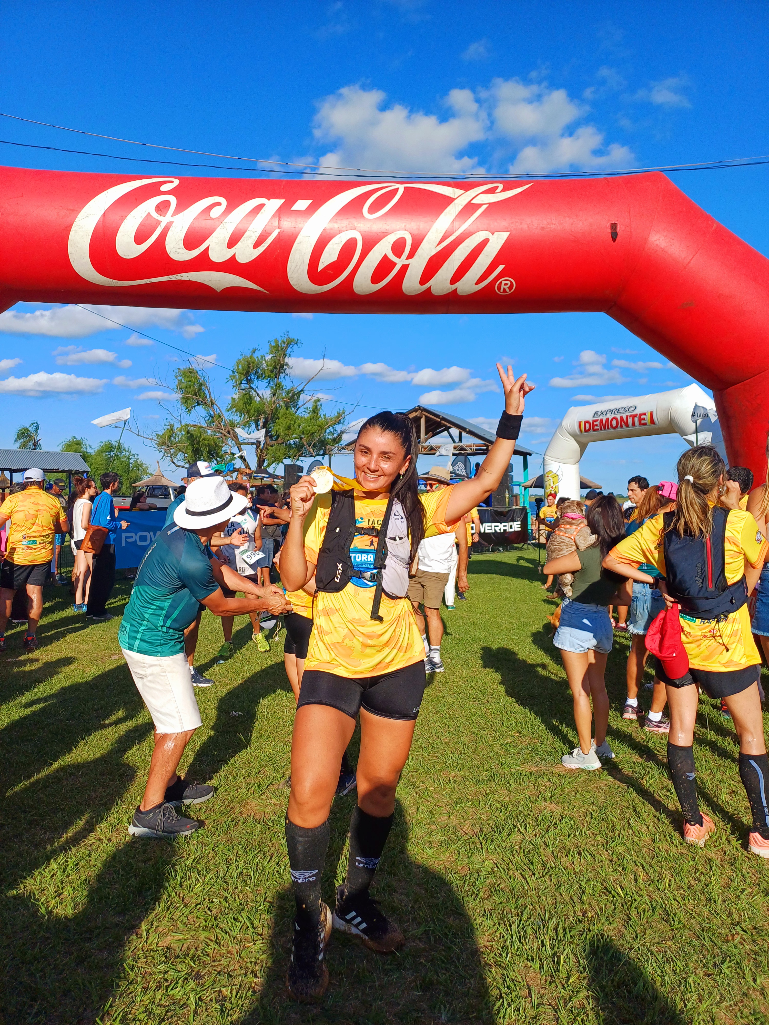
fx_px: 741
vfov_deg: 69.4
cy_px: 512
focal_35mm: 25
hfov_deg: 54.9
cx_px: 384
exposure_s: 1/1667
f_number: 1.8
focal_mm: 4.65
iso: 50
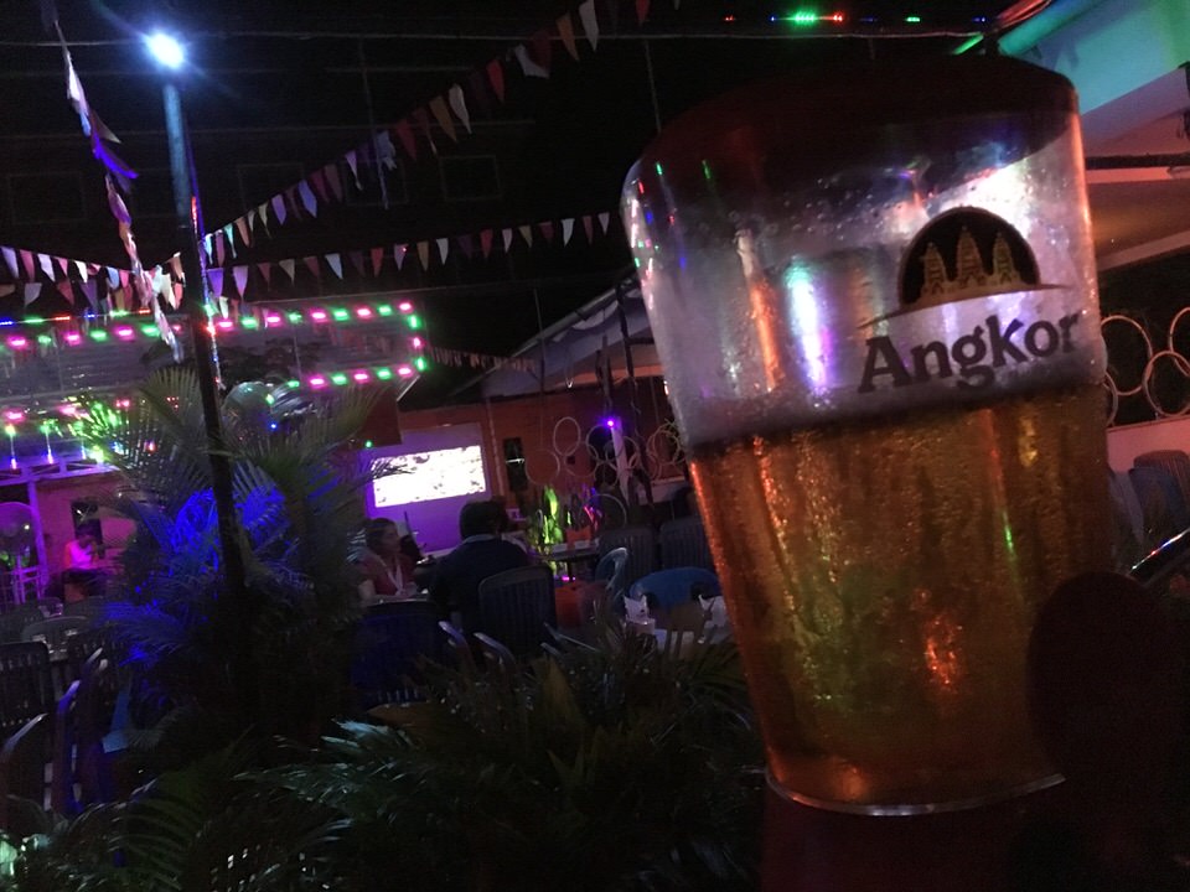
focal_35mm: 29
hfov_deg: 61.7
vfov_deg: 48.2
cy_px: 446
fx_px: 997
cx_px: 595
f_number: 2.2
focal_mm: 4.15
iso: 1600
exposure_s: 1/17
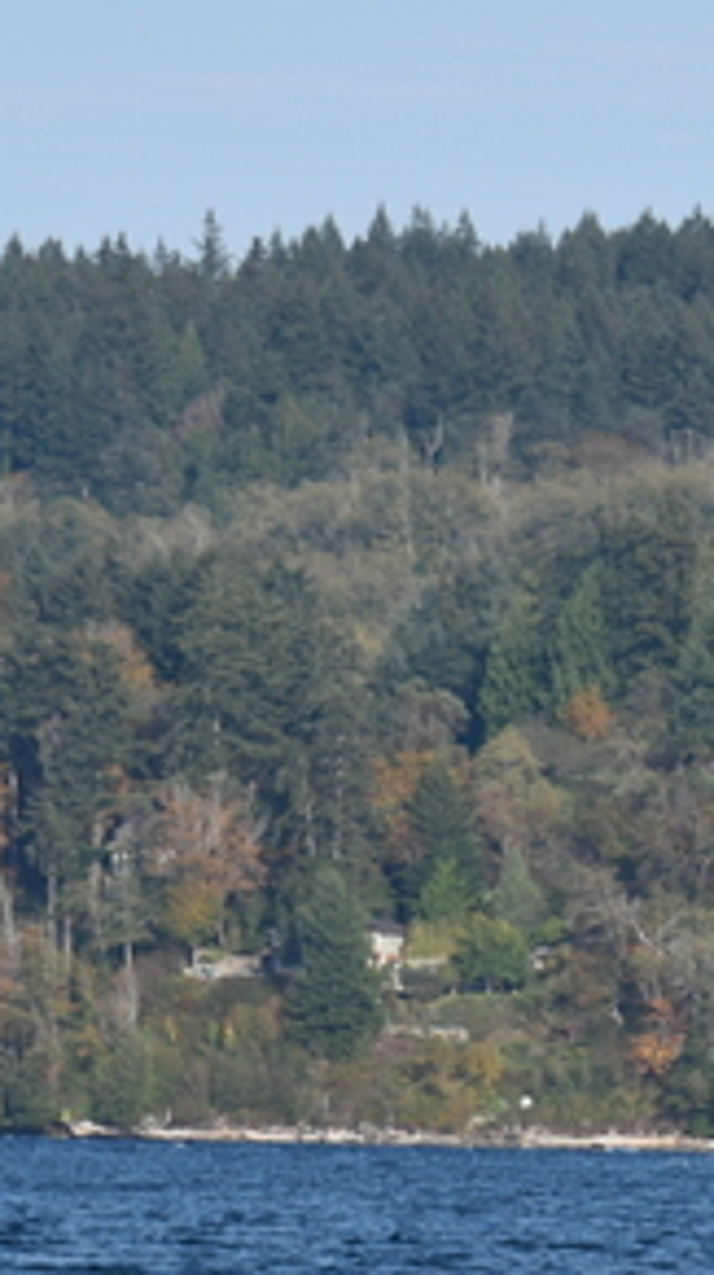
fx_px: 17457
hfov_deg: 2.3
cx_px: 898
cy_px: 1481
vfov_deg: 4.2
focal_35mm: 517
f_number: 8
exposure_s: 1/250
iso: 100
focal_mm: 112
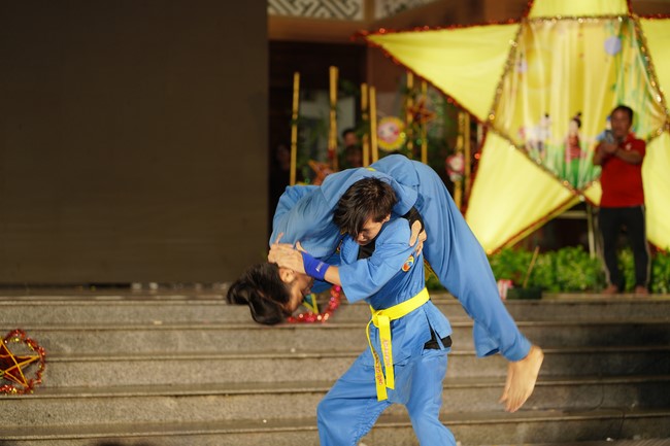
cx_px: 335
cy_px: 223
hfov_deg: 23.9
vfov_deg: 16.1
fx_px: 1581
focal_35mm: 85
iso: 400
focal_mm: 85
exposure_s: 1/250
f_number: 2.5
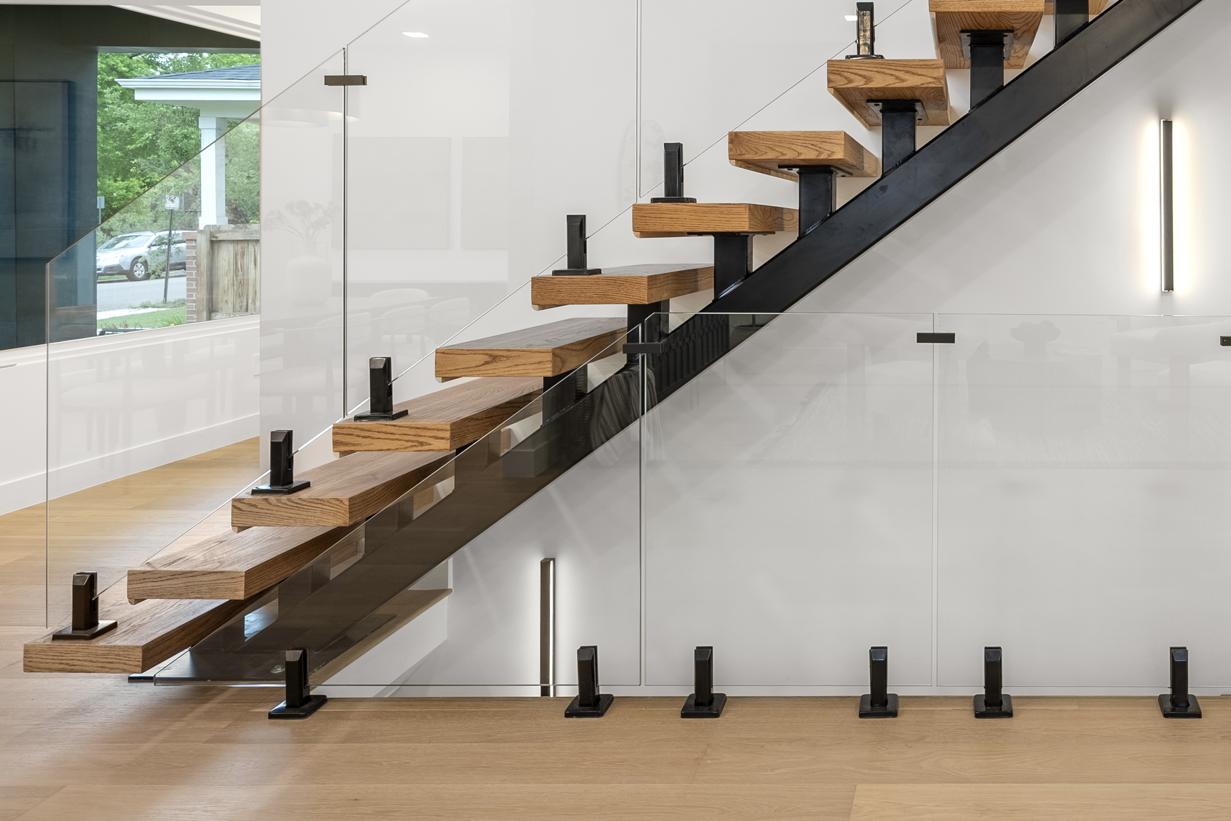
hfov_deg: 58.7
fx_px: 992
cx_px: 987
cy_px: 203
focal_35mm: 29
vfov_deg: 43.5
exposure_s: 1/1.25
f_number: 6.3
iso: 200
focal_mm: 18
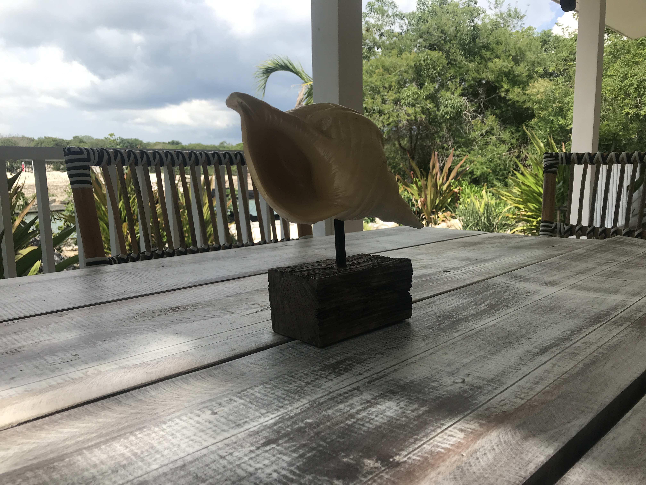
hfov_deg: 63.4
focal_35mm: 28
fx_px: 523
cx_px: 323
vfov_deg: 49.7
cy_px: 242
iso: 20
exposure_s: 1/1497
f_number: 1.8
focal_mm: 3.99
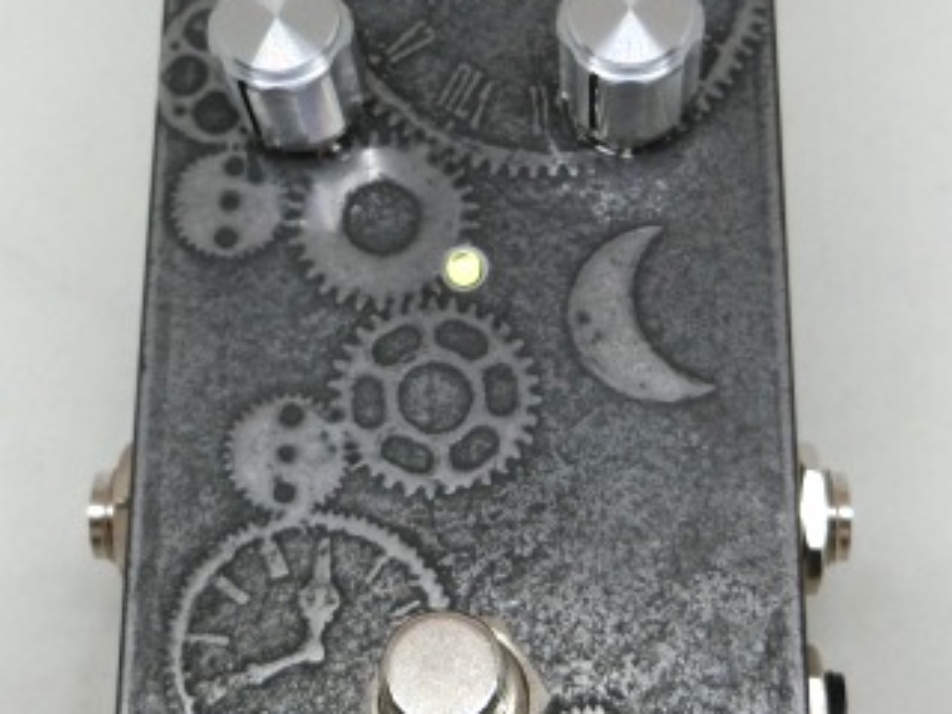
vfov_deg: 18.9
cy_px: 292
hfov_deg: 25.0
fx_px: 2145
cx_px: 476
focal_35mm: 78
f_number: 4.1
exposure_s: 1/125
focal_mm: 6.9
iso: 125
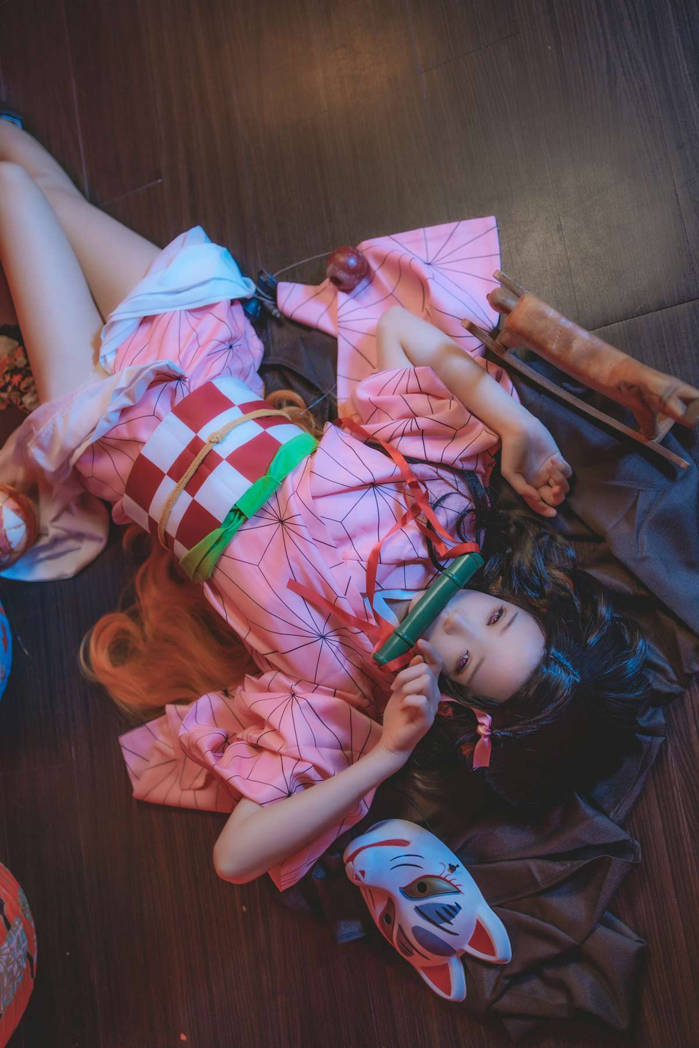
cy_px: 524
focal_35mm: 35
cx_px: 350
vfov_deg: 54.4
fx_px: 1019
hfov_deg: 37.9
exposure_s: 1/125
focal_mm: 35
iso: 200
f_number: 1.4
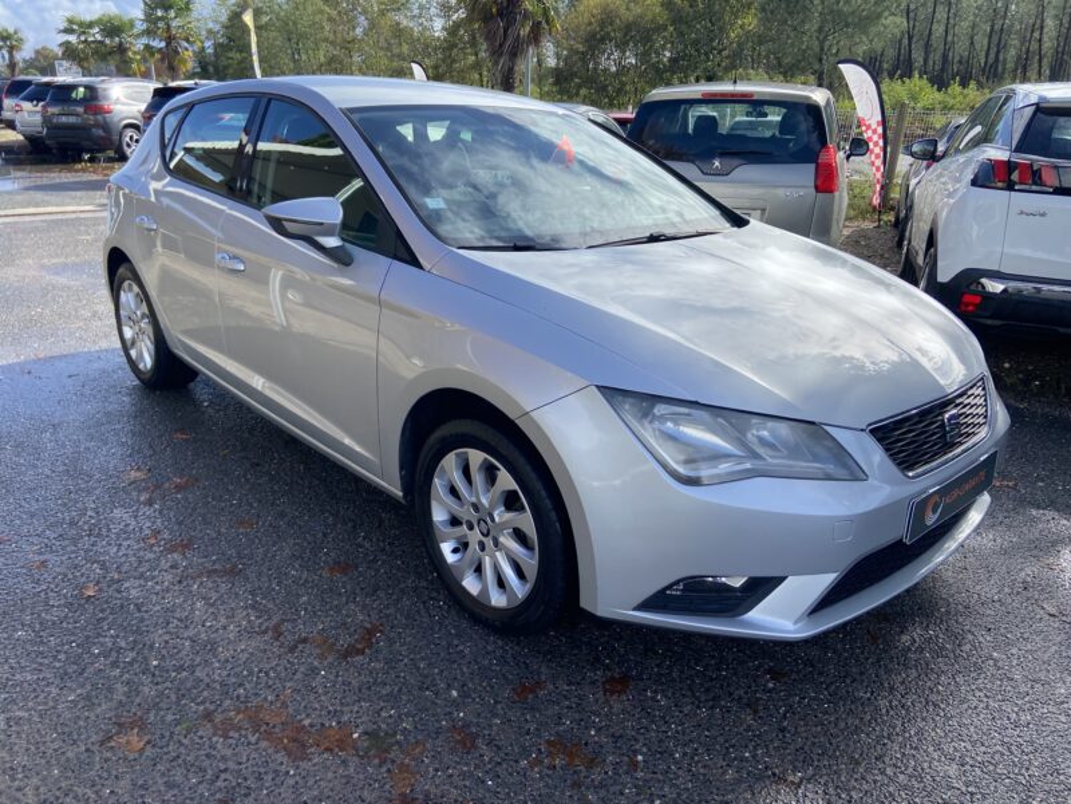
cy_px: 402
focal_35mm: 26
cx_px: 536
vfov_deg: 53.1
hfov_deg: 67.3
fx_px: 804
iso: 32
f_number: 1.8
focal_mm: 4.25
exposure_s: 1/1629
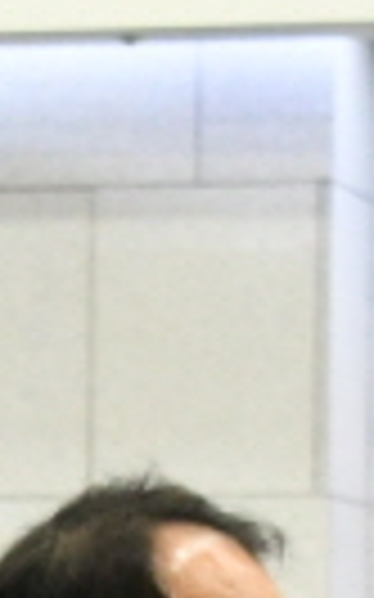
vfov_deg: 5.8
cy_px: 1041
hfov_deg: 3.7
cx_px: -212
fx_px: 5779
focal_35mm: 354
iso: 3200
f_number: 4.2
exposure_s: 1/100
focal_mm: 30
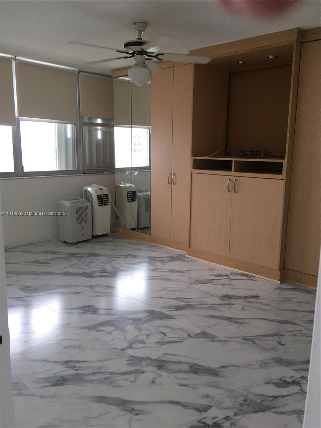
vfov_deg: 61.7
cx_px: 160
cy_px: 214
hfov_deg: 48.2
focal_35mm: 29
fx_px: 359
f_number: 2.2
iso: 40
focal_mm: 4.15
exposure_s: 1/120
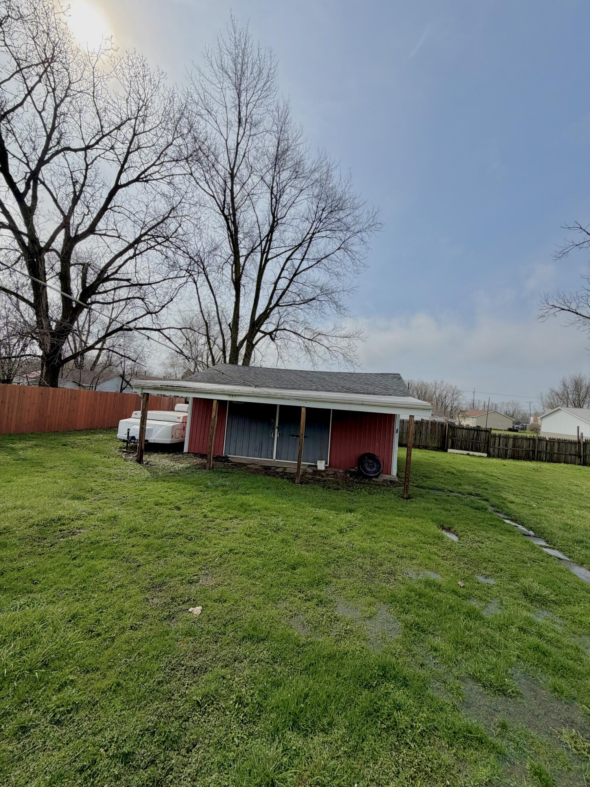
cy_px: 394
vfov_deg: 102.1
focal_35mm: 14
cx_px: 295
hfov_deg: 85.7
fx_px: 318
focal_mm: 2.22
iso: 20
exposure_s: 1/1656
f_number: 2.2
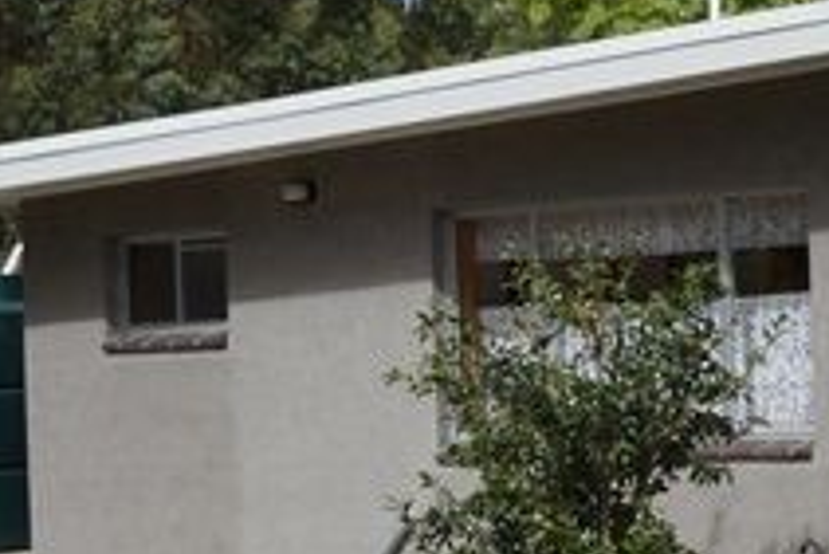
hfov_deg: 11.8
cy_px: 360
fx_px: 3664
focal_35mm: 159
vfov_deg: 8.6
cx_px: 1564
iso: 100
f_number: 11
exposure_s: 1/125
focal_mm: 28
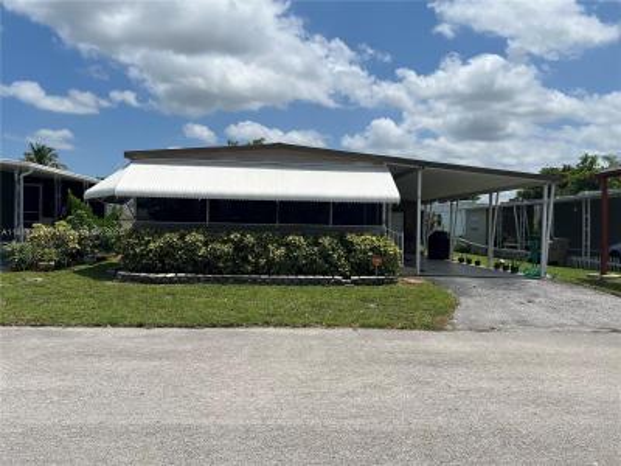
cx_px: 310
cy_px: 233
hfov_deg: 67.3
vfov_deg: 53.1
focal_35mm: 26
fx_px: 466
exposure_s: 1/8696
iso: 50
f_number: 1.5
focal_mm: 5.7
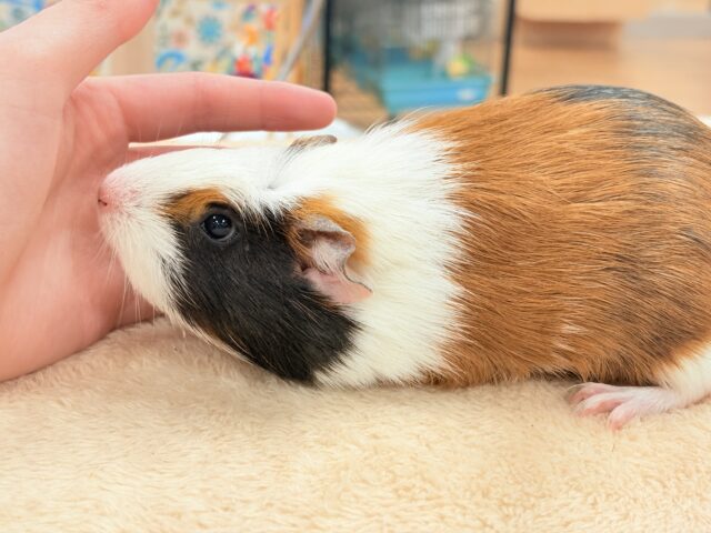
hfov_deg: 36.8
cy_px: 266
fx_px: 1068
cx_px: 356
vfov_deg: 28.0
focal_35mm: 52
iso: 50
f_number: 1.6
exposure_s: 1/109
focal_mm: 5.96
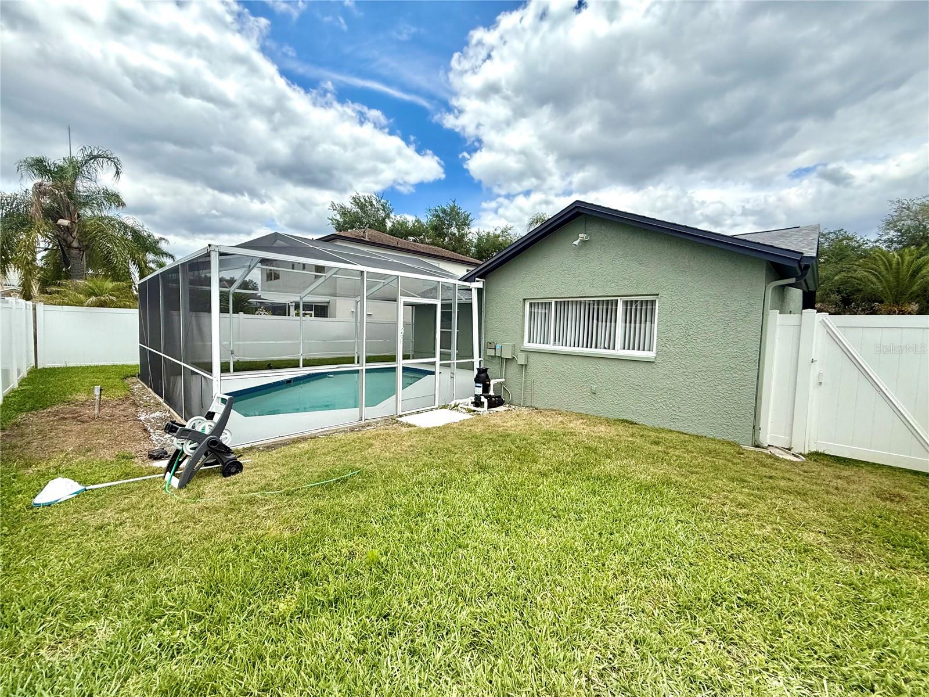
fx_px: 376
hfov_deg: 102.1
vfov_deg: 85.7
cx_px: 464
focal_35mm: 14
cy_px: 348
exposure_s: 1/1572
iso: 64
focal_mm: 2.22
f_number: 2.2
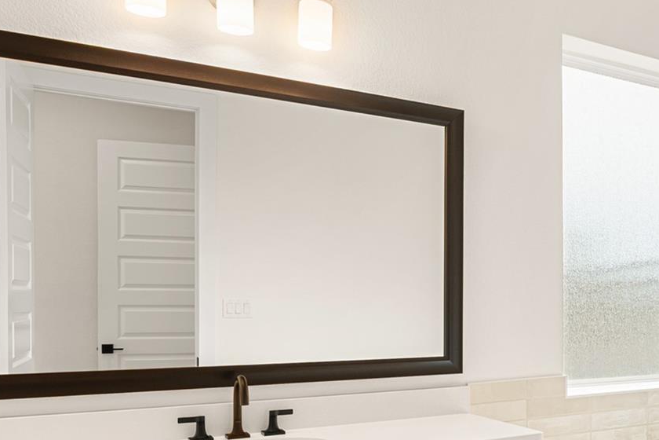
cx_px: 604
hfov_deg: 44.6
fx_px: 714
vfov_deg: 33.6
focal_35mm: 39
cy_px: 323
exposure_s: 1/4
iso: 320
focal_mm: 16
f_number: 9
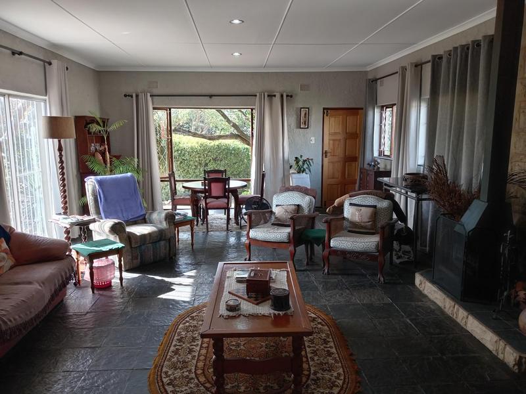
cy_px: 197
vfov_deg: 51.4
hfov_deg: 65.3
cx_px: 263
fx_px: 410
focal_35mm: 27
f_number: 1.8
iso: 185
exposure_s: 1/25
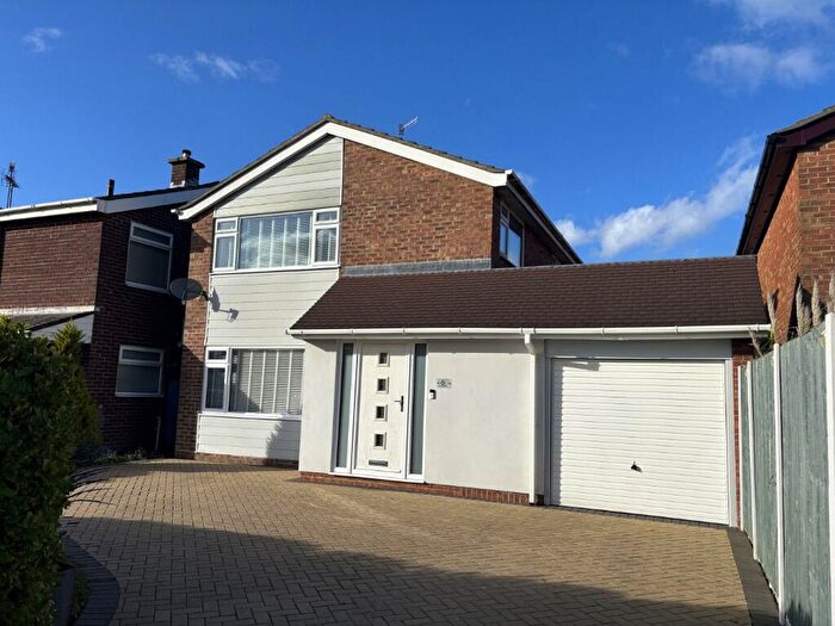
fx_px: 627
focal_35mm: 26
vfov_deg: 53.1
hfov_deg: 67.3
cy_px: 313
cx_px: 418
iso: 50
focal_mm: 5.96
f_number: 1.6
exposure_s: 1/4255
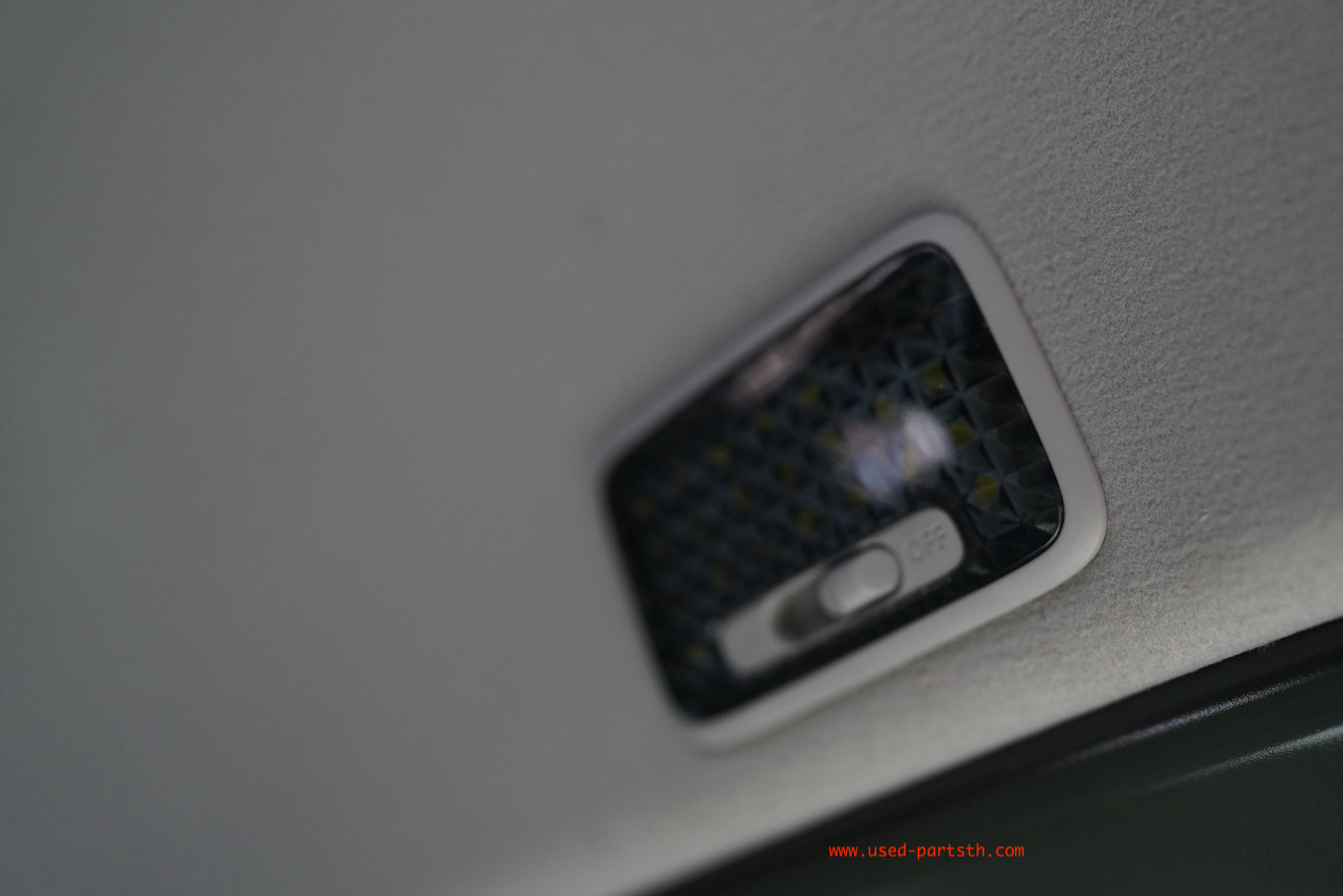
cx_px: 672
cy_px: 448
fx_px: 1306
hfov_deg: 54.4
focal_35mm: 35
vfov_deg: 37.9
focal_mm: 35
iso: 2000
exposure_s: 1/40
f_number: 2
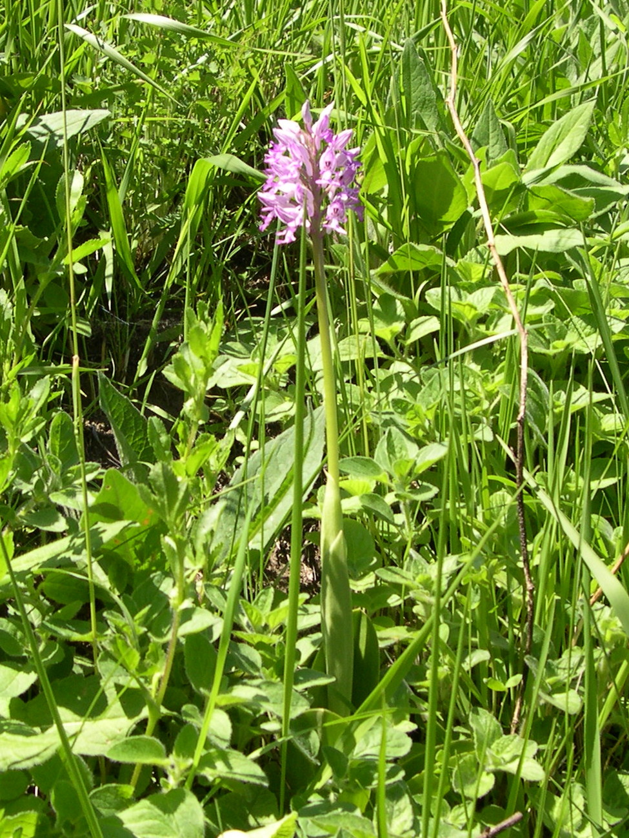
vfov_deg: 49.0
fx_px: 921
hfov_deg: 37.7
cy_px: 419
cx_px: 314
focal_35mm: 38
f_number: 7.6
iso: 100
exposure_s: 1/87
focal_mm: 8
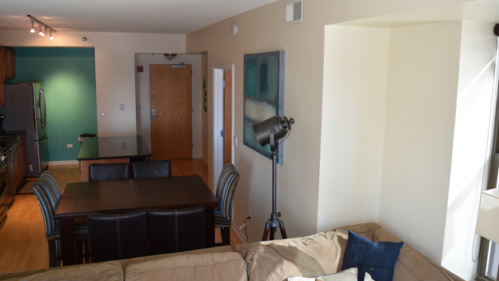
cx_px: 247
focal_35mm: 29
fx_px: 384
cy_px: 124
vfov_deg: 40.1
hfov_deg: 66.1
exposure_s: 1/100
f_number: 5
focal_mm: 18
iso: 800
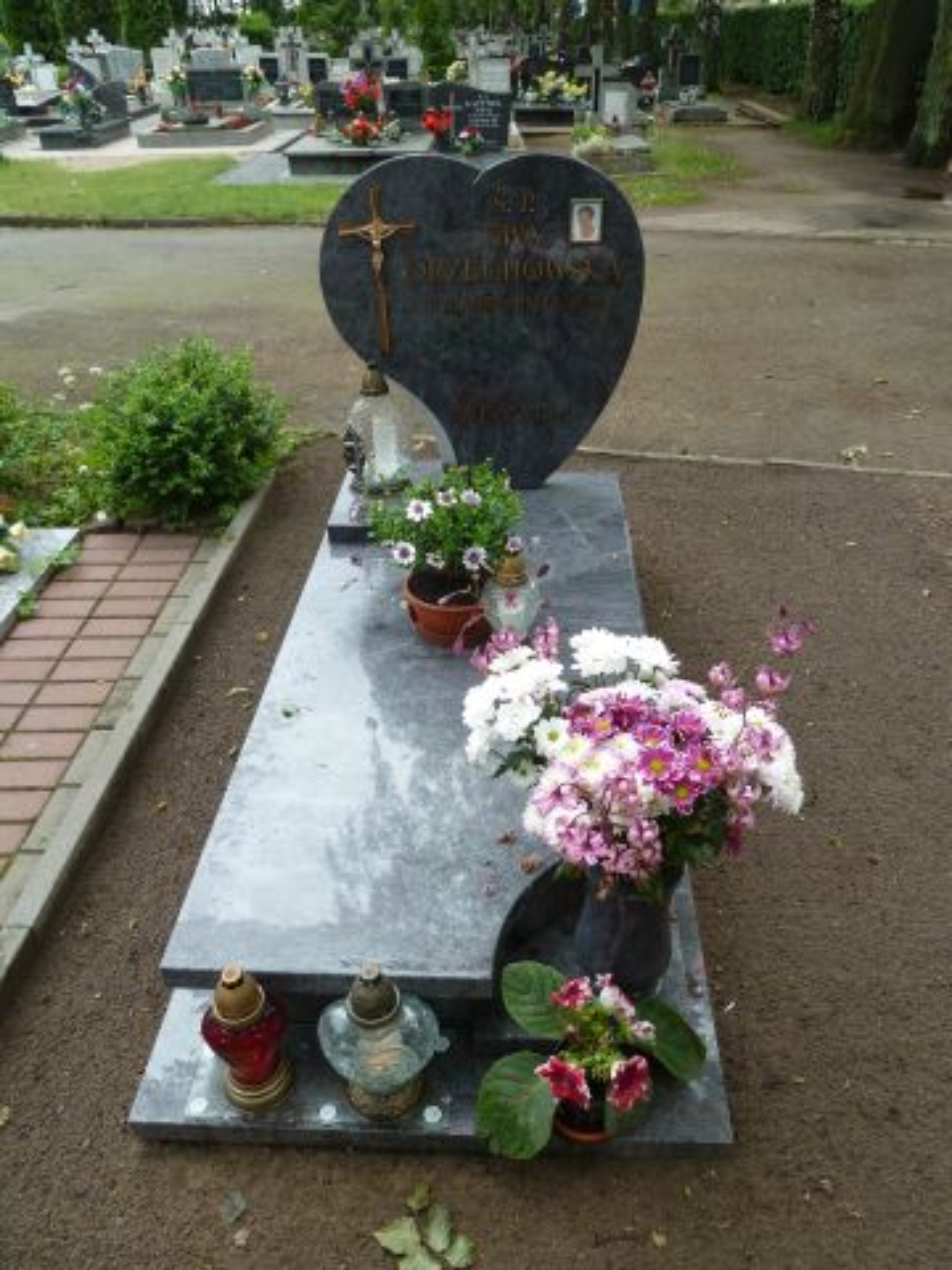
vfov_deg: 69.4
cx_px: 476
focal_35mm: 25
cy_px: 635
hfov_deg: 54.9
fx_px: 917
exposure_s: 1/100
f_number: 3.3
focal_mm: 4.1
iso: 80
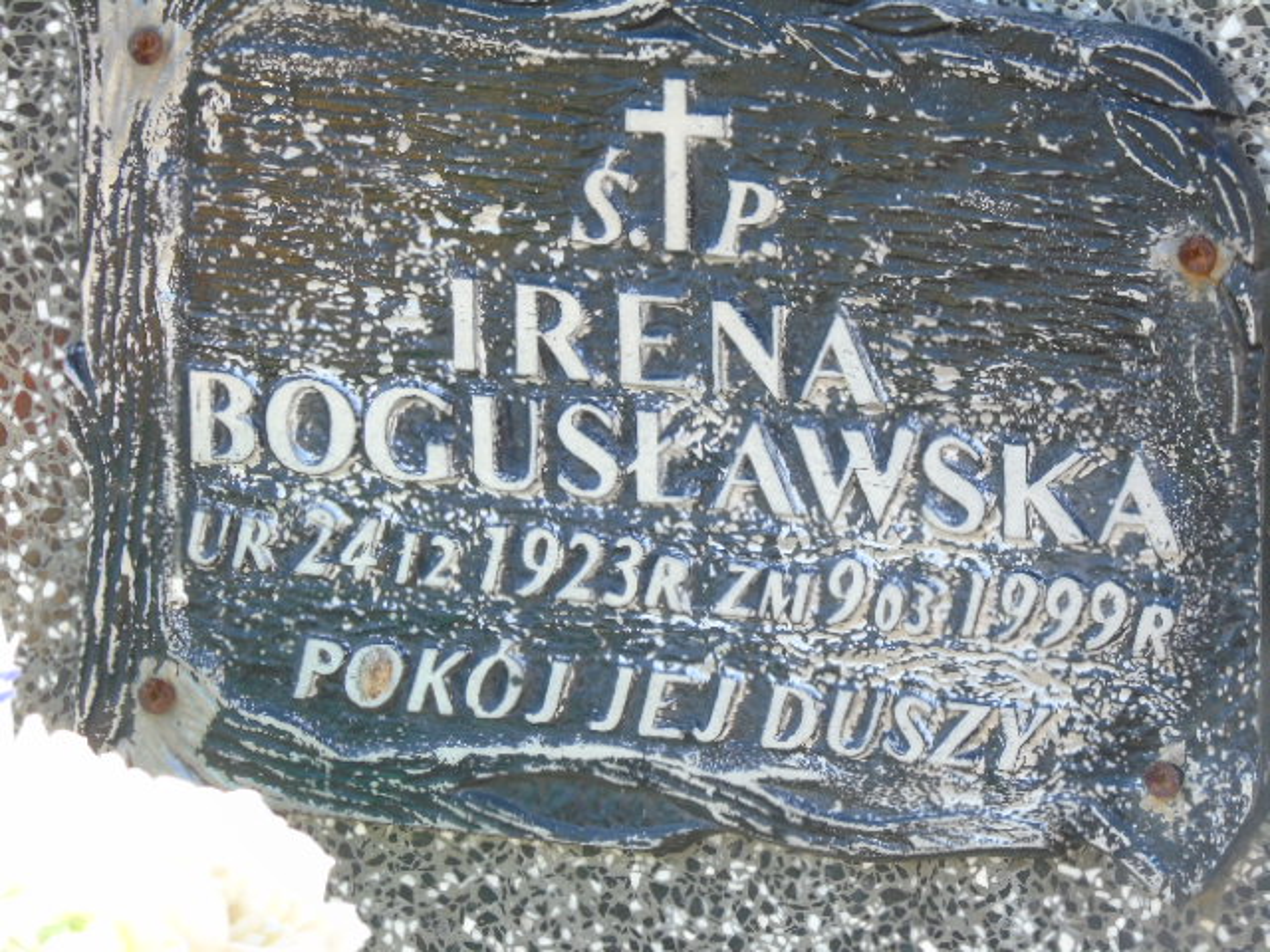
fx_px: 11630
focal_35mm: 317
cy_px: 476
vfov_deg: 4.7
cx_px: 635
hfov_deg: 6.3
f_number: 5.1
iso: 320
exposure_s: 1/125
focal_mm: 57
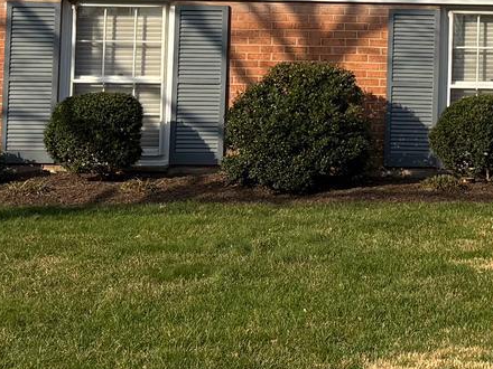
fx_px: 1723
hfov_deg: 15.6
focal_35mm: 121
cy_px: -30
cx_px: 598
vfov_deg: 12.1
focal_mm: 5.96
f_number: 1.6
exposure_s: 1/3279
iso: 50
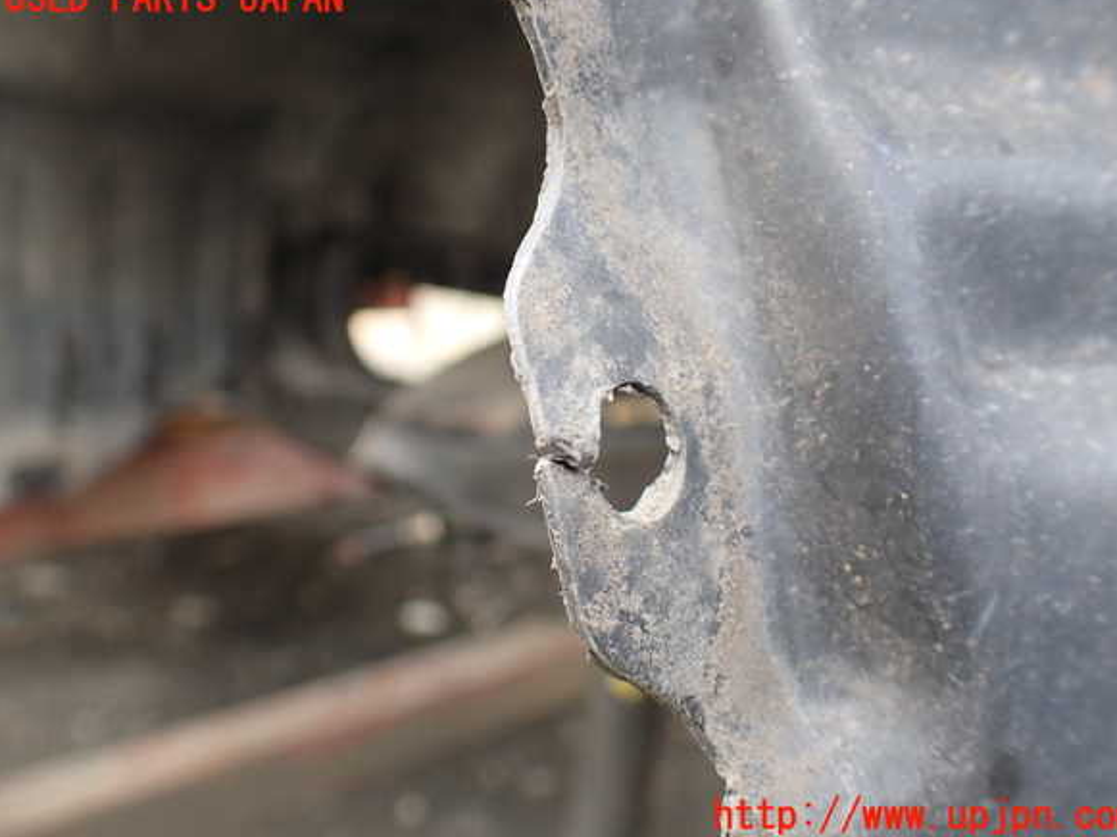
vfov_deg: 45.4
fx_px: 1000
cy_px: 408
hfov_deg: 58.4
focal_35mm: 31
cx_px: 571
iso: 160
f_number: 2.3
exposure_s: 1/125
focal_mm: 5.4
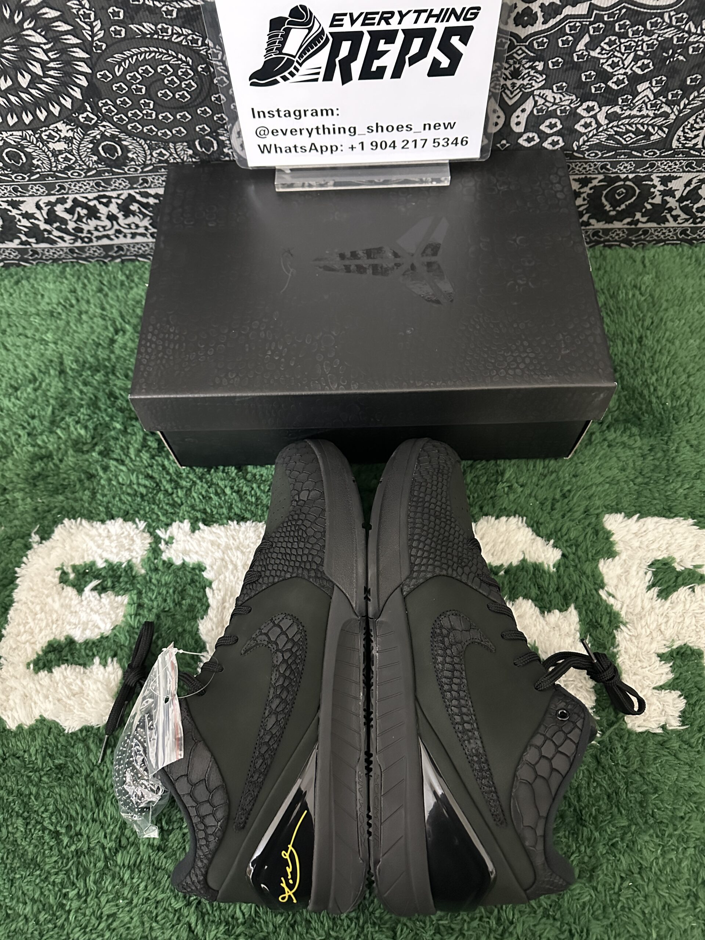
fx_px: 652
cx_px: 352
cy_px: 470
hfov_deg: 56.8
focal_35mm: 24
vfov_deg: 71.6
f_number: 1.78
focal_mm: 6.86
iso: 1000
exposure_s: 1/33
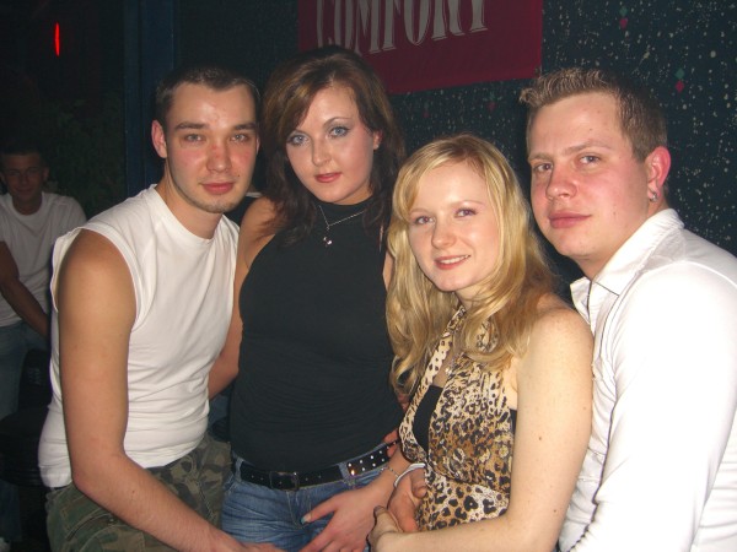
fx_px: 809
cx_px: 368
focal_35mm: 38
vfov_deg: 37.7
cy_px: 276
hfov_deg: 49.0
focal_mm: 7.9
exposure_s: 1/60
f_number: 2.8
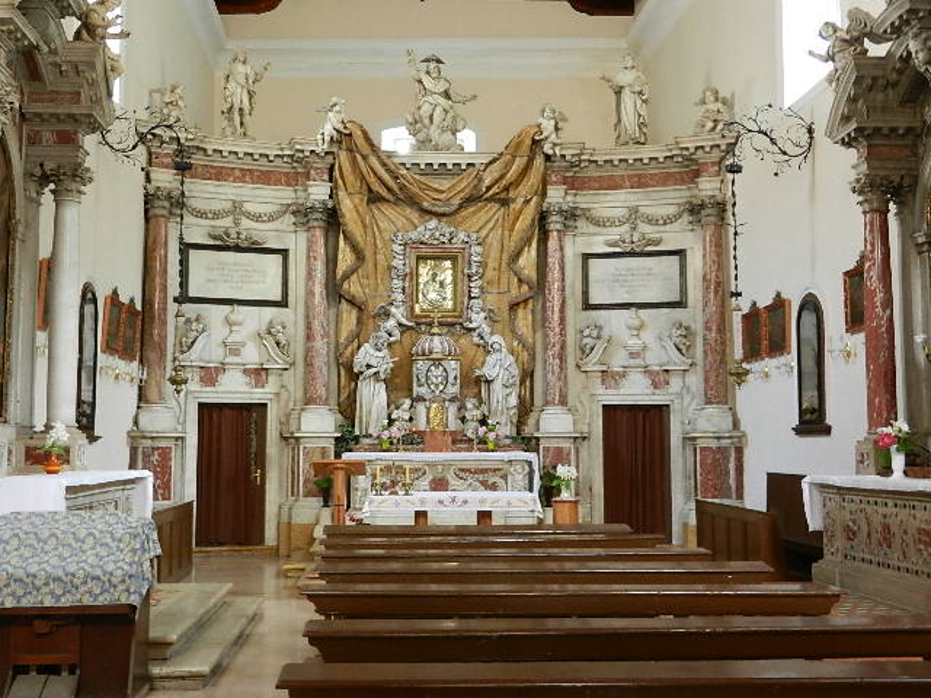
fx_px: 1022
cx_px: 466
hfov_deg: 49.0
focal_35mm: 38
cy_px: 349
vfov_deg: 37.7
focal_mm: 6.9
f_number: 4
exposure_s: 1/10
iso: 400
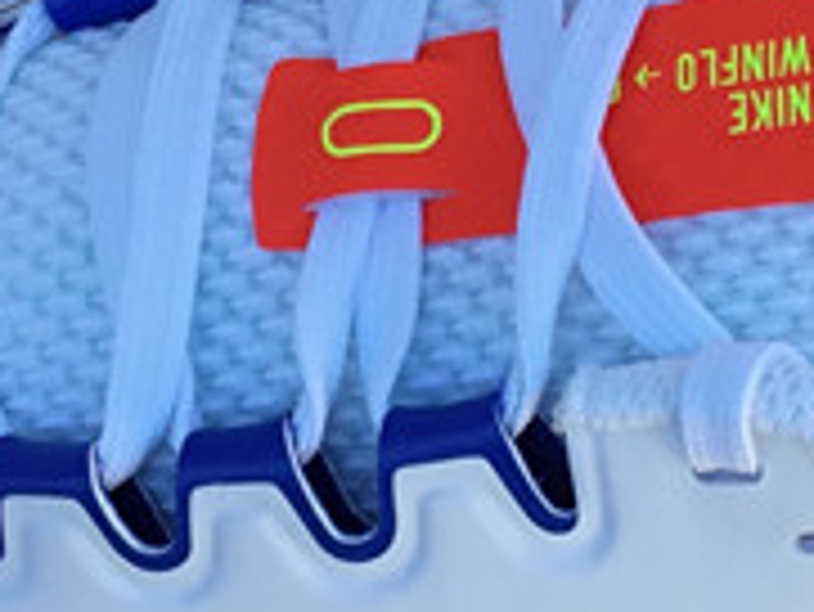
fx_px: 3624
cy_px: -25
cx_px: 490
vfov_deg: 9.6
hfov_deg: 12.8
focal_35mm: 154
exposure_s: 1/178
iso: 25
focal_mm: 3.3
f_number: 2.4
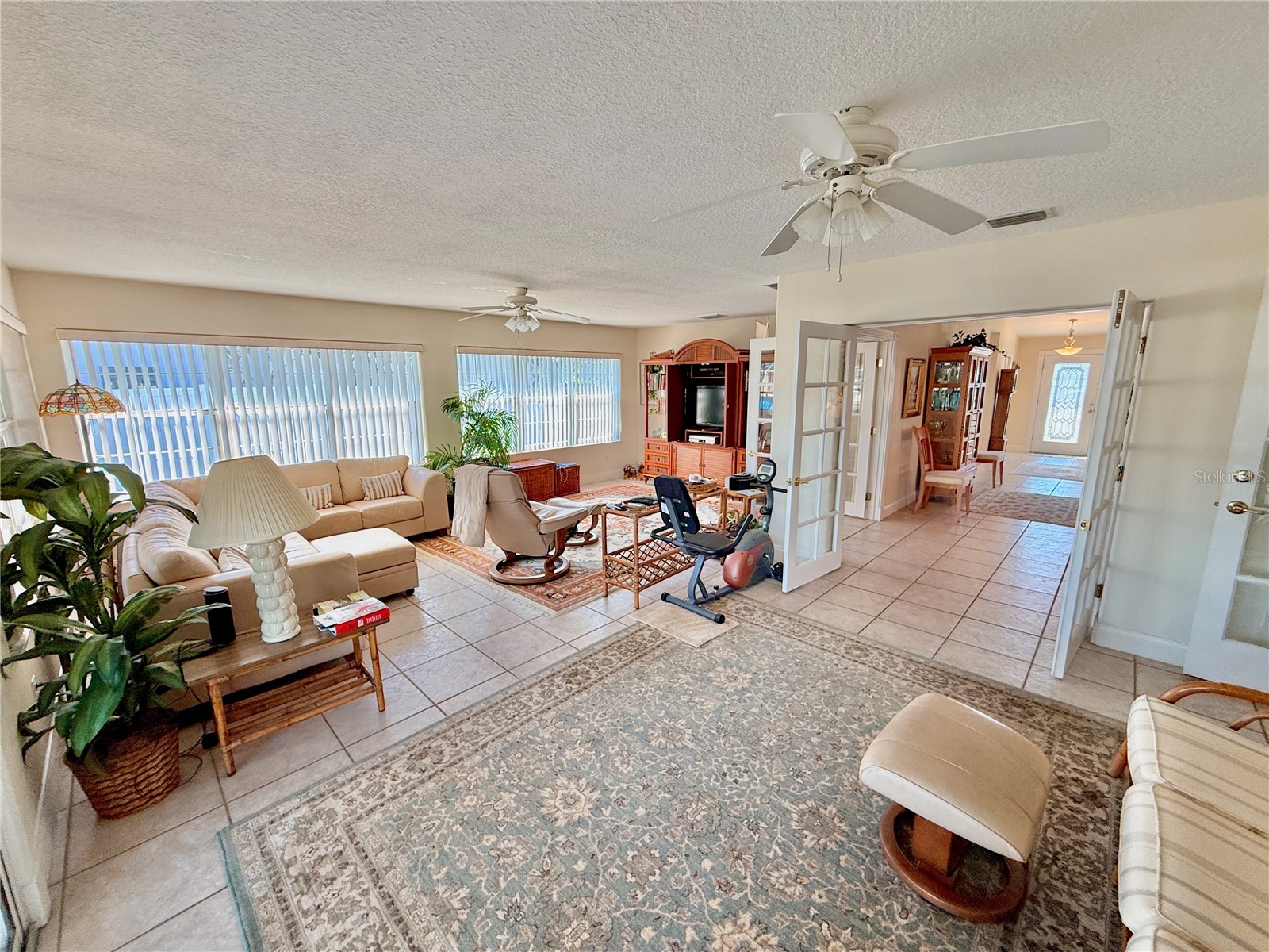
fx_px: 513
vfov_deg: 85.7
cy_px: 476
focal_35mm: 14
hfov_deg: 102.1
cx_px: 634
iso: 80
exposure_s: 1/99
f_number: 2.2
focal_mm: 2.22
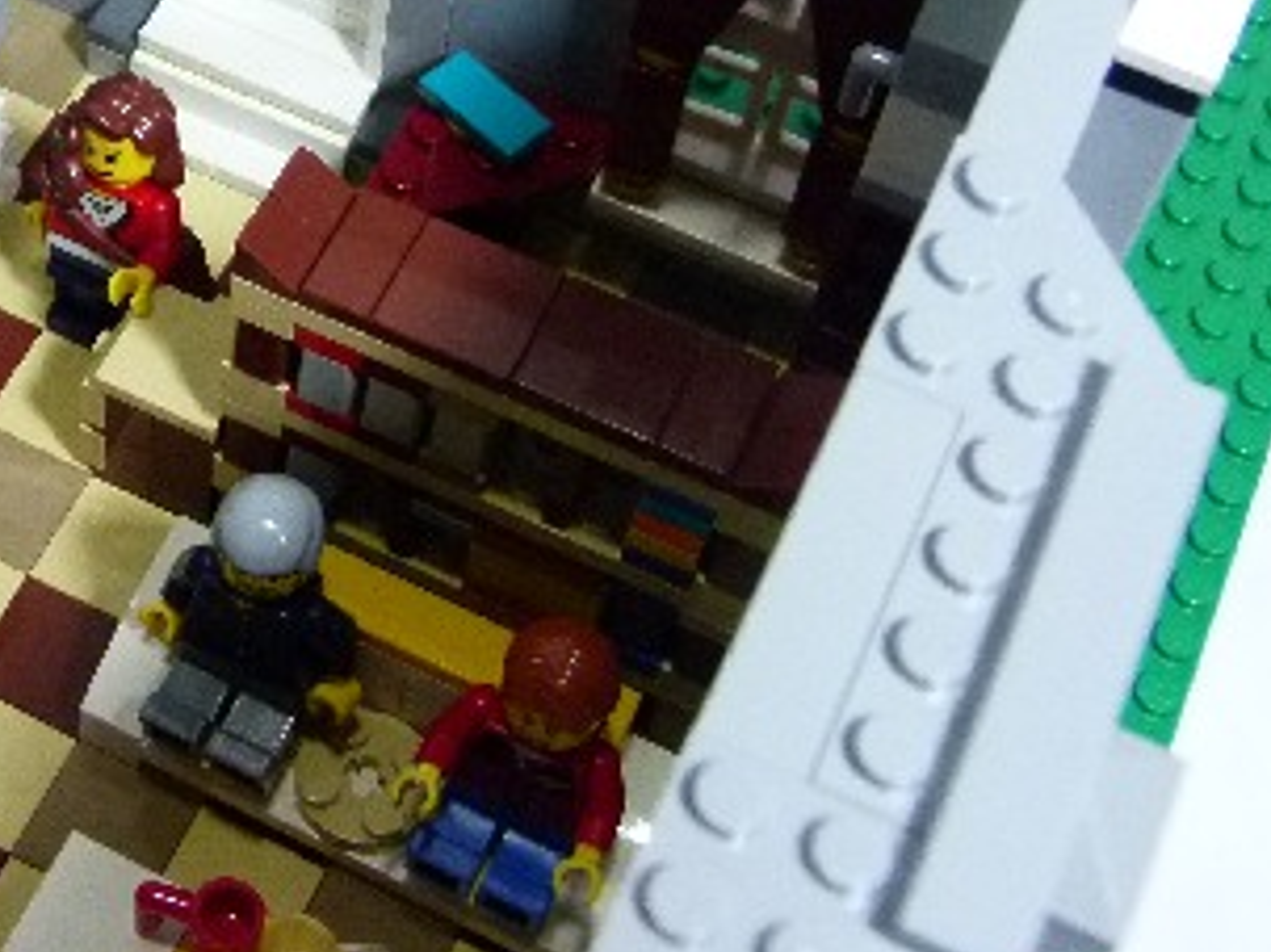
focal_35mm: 74
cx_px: 34
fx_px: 2716
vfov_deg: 19.5
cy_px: 63
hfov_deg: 25.2
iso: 400
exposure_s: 1/50
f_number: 3.1
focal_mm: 6.3
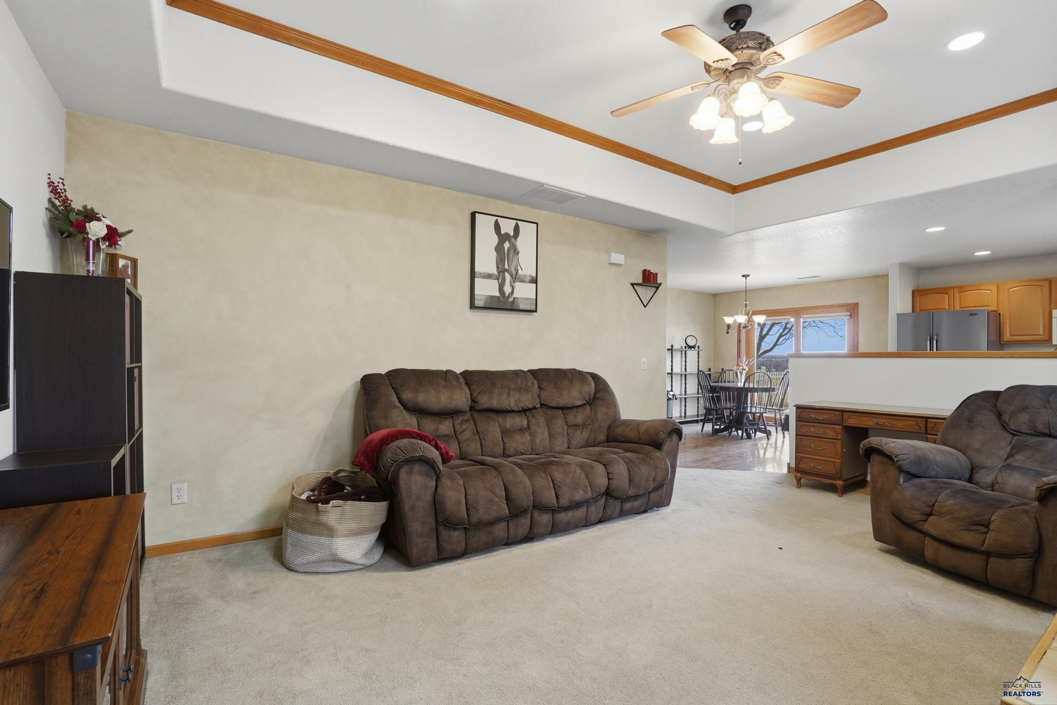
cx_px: 528
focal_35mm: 16
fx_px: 470
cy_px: 352
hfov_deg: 96.7
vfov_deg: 73.8
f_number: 9
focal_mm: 16
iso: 250
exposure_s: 1/40
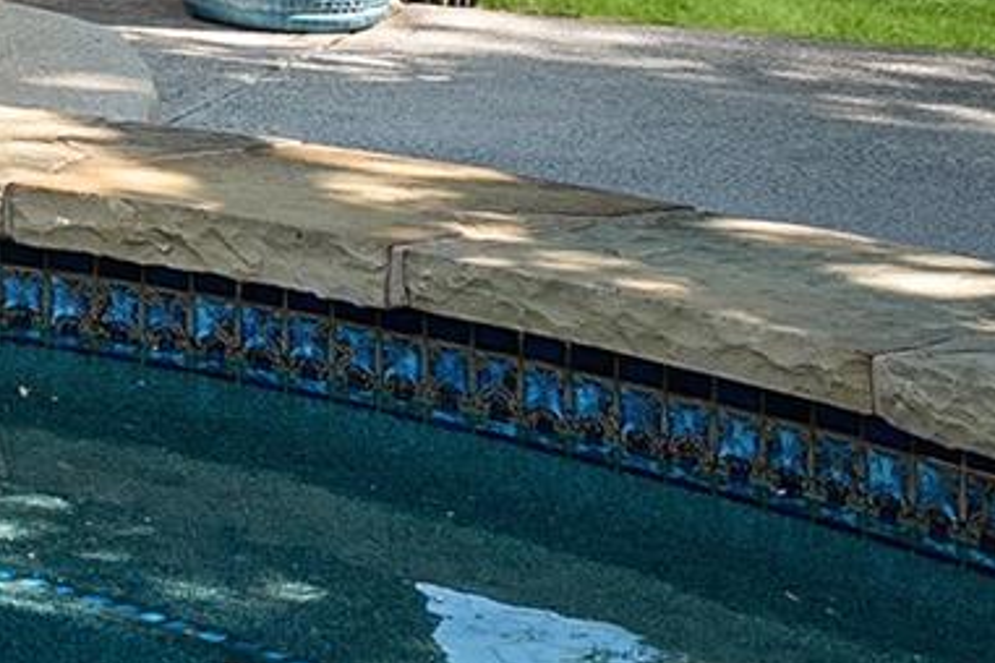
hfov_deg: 9.5
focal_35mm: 188
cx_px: -1572
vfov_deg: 7.0
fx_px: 5196
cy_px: -834
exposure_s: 1/80
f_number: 5
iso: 200
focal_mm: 35
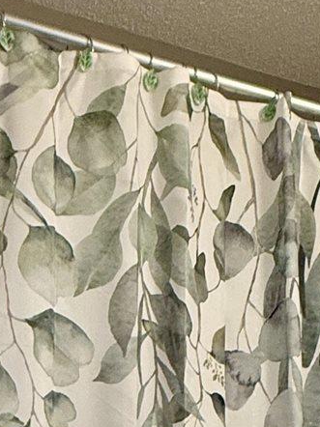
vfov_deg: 22.2
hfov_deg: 19.3
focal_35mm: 73
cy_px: 637
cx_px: 348
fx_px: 901
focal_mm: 2.22
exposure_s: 1/60
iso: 250
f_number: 2.2
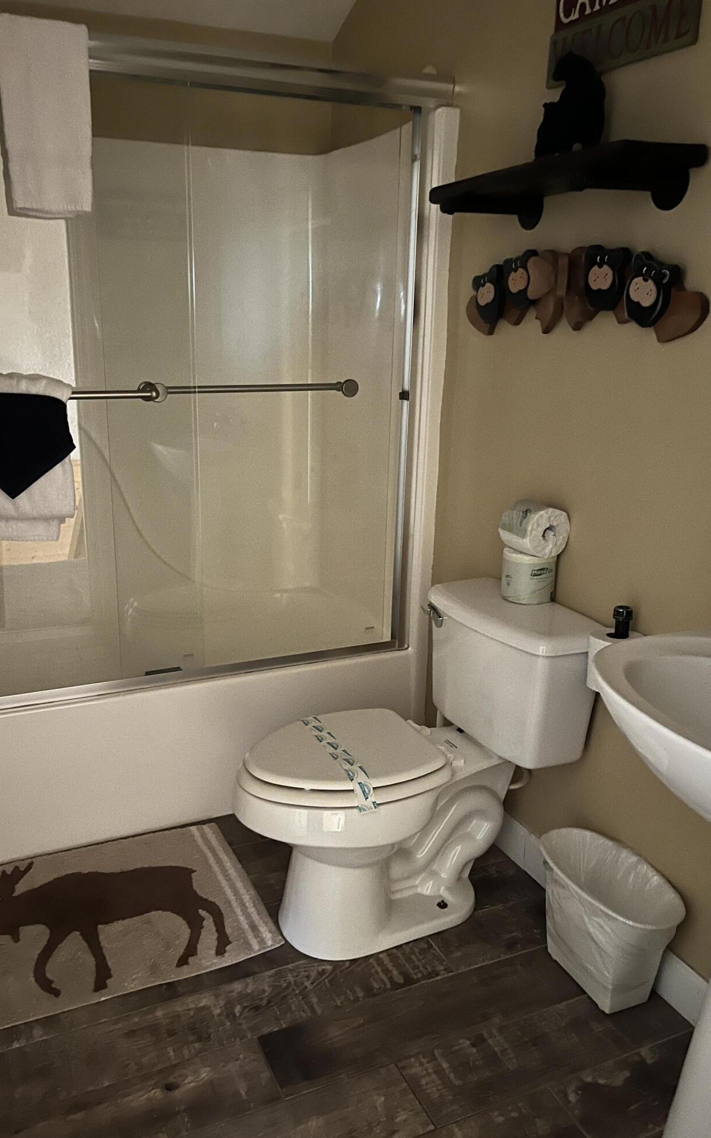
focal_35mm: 28
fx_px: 868
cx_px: 297
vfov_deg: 66.5
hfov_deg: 44.4
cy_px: 573
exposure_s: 1/12
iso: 500
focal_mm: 5.1
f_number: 1.6
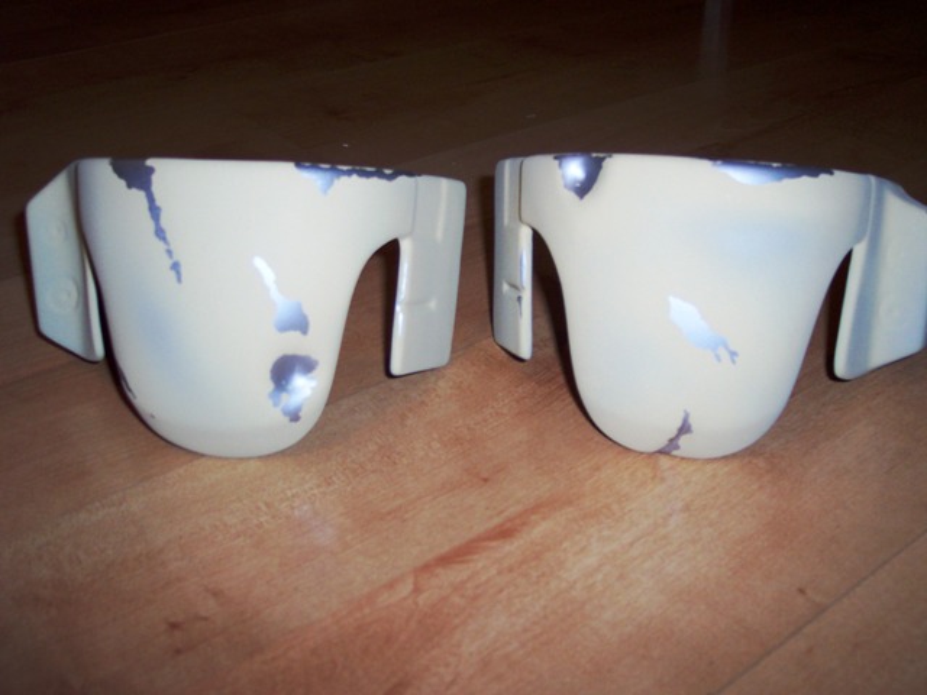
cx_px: 464
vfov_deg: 37.7
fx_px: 1018
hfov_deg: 49.0
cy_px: 348
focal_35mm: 38
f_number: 2.8
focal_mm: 8
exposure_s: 1/30
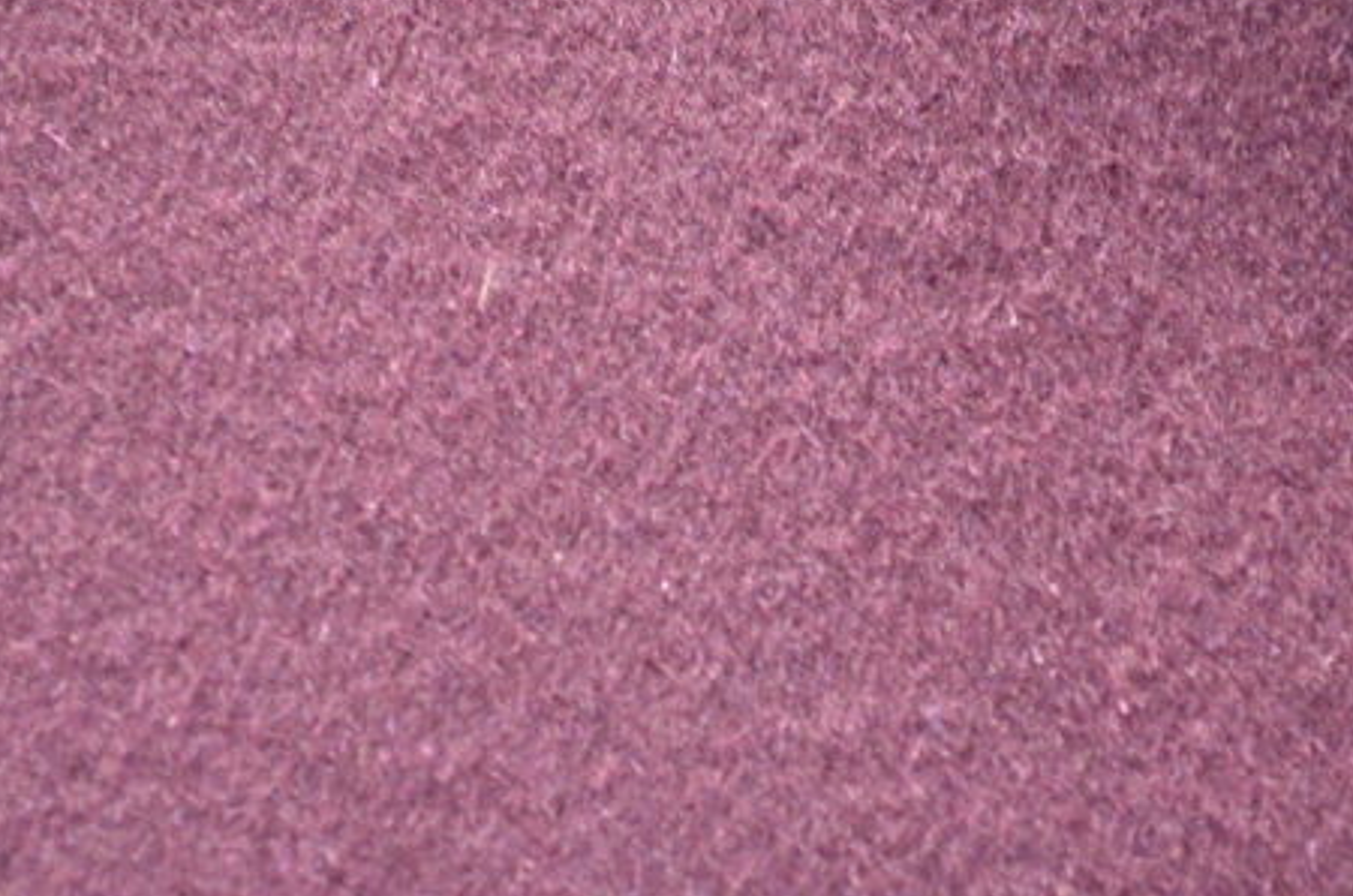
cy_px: 507
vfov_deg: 13.6
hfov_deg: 20.5
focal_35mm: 100
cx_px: 692
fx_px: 3750
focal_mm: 50
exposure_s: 1/30
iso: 2800
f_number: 5.6
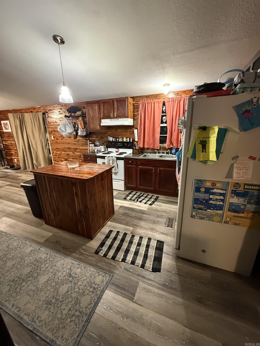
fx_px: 140
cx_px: 130
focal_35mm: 14
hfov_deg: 85.7
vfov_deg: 102.1
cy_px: 173
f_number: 2.2
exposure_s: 1/40
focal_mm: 2.22
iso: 1000
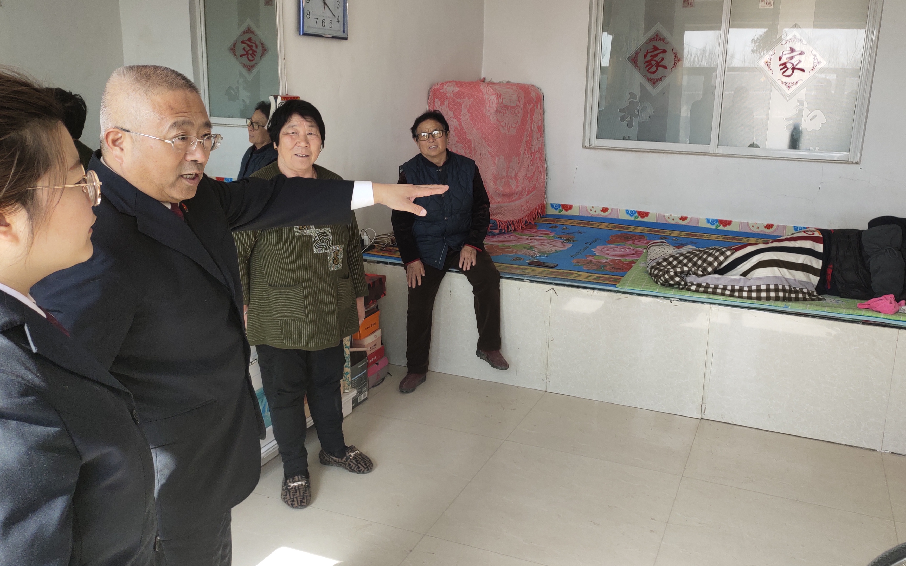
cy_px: 251
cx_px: 505
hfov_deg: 66.3
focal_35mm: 28
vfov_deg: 44.5
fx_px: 691
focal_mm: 4.74
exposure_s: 1/125
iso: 62
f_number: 1.79
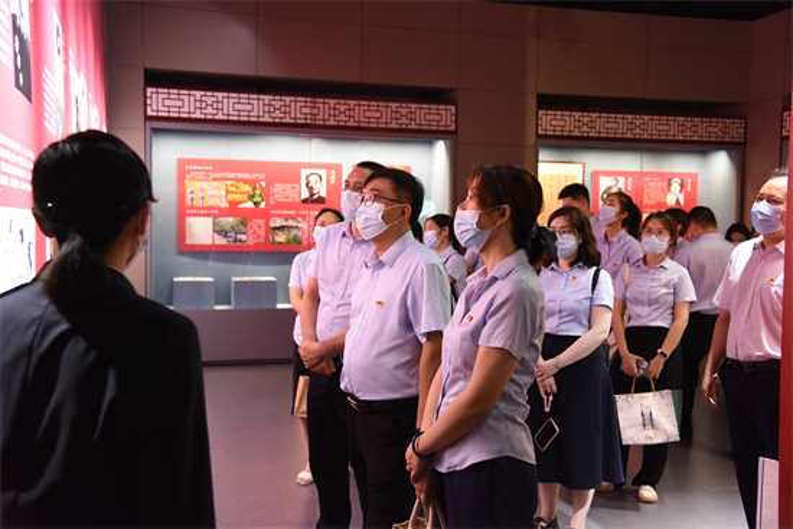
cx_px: 396
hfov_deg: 50.7
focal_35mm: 38
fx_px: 837
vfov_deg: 35.1
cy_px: 264
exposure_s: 1/50
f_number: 4
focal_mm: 38
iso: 3200
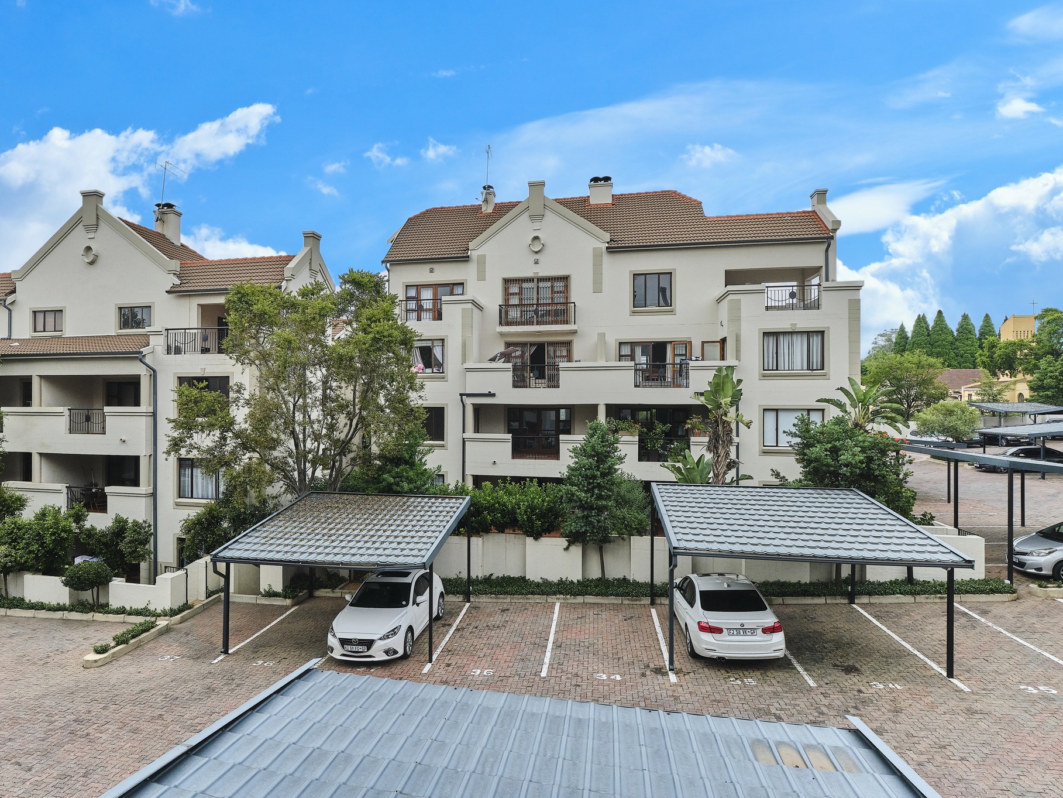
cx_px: 451
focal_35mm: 20
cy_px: 399
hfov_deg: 81.2
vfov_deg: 66.0
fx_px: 614
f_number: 8
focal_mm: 12
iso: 500
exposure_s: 1/1000
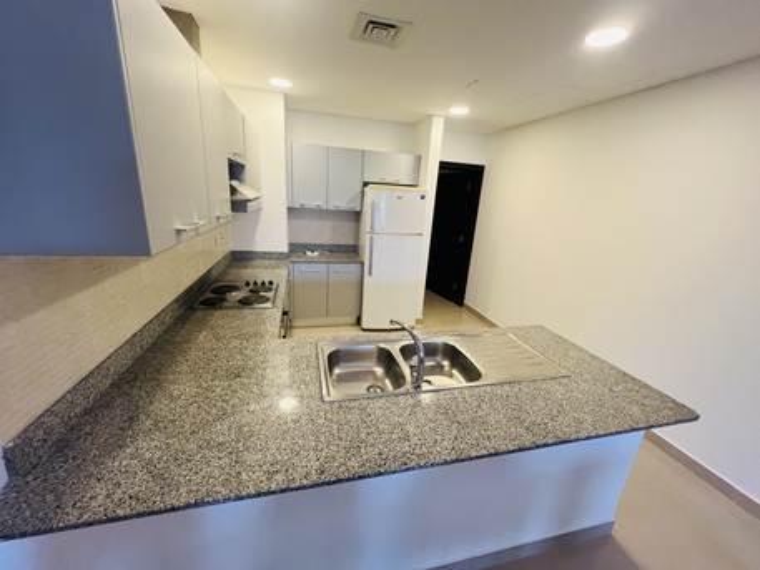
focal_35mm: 13
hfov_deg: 106.2
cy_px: 285
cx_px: 380
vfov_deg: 89.9
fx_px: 285
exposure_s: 1/100
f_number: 1.8
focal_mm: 1.57
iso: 200
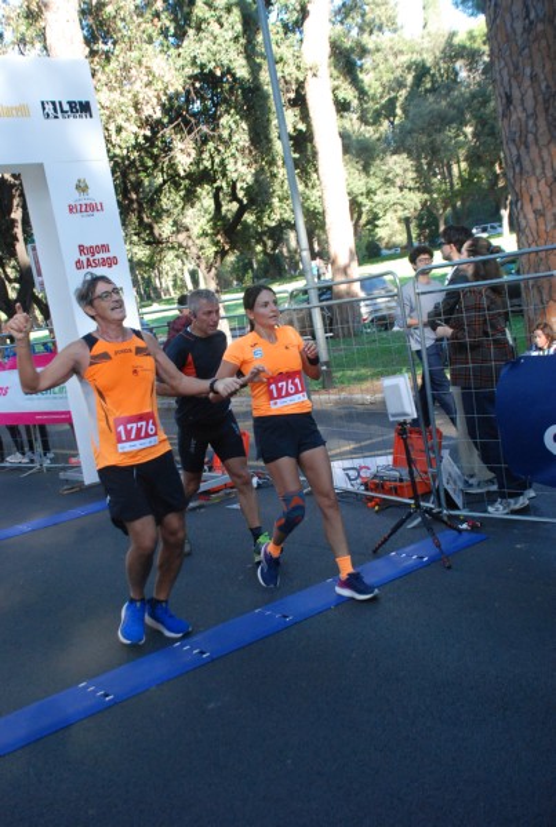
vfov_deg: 46.3
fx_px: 968
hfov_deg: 32.0
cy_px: 414
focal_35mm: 42
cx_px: 278
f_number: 4
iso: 1000
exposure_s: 1/500
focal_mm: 28
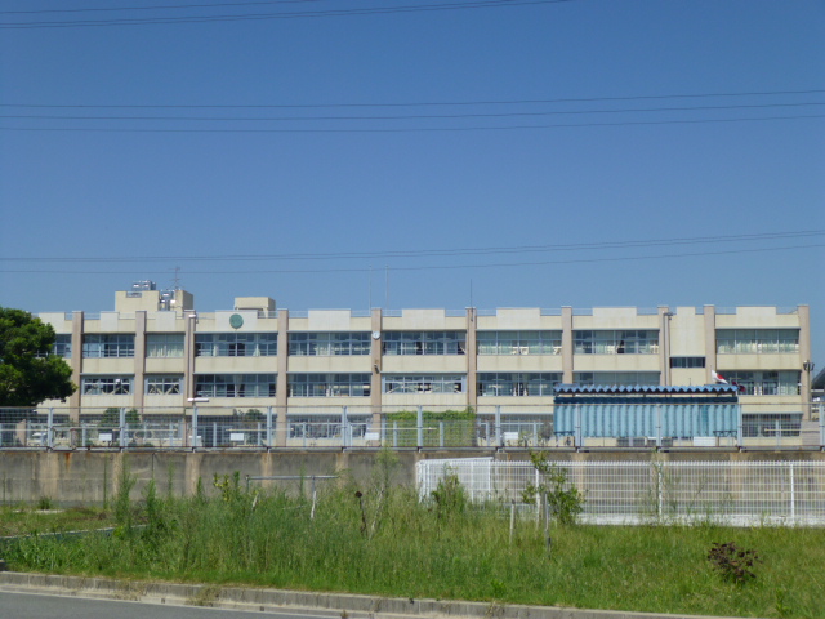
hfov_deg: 36.8
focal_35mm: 52
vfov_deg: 28.0
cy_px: 310
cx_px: 412
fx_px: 1239
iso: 100
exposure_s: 1/160
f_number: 11
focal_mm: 9.2
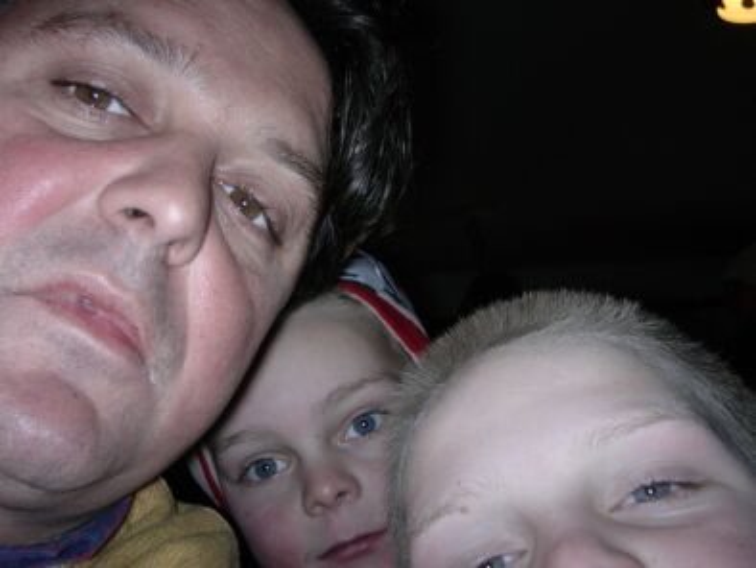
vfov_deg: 32.2
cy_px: 284
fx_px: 983
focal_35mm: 45
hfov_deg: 42.1
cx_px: 378
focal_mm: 6.7
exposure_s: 1/64
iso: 70
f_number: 2.9
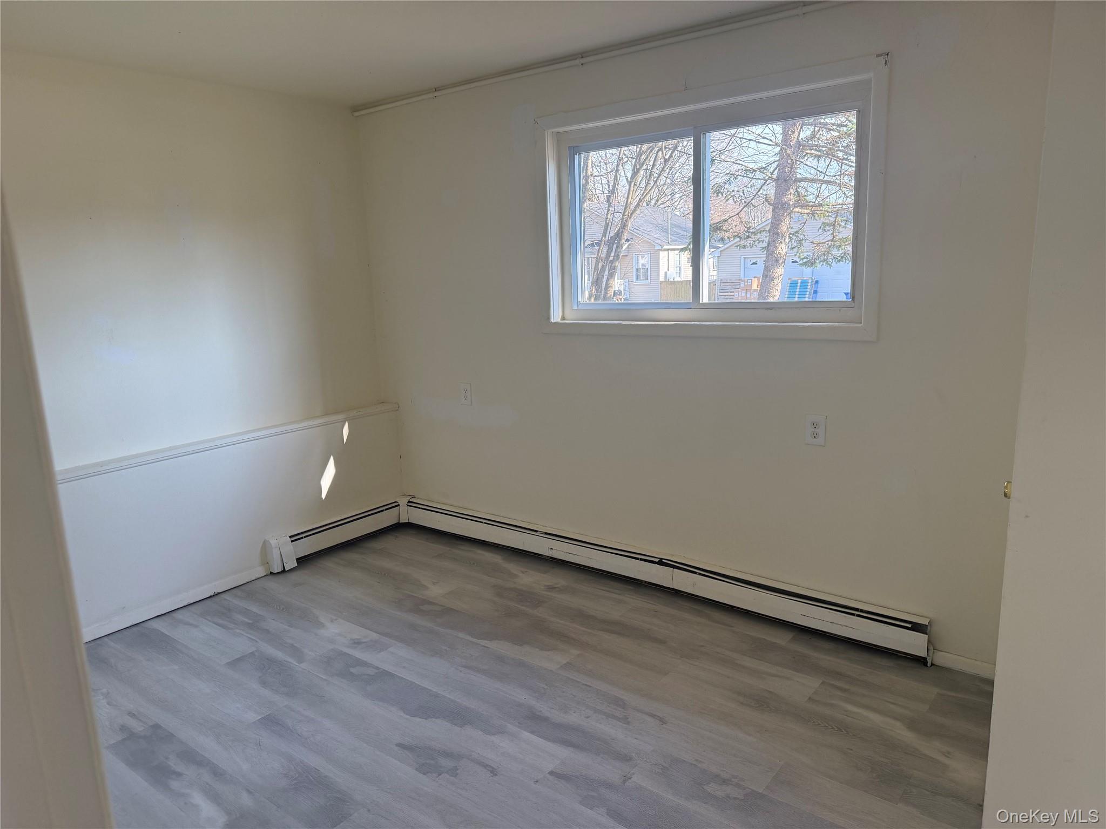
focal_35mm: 24
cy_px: 414
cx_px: 553
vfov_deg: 56.8
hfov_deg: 71.6
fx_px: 767
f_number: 1.78
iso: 125
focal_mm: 6.76
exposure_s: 1/237
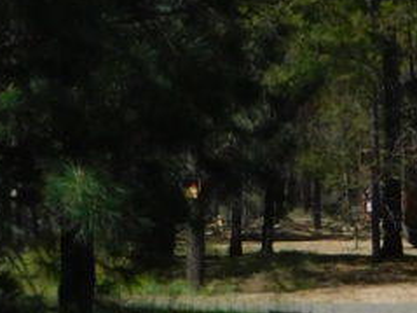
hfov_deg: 6.0
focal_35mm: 301
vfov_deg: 4.8
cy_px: 649
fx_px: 3624
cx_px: 1314
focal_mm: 8
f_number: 3.7
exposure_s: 1/1250
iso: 125
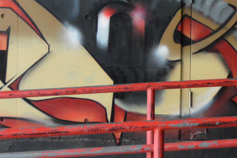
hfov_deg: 15.0
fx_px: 895
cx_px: 194
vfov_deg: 10.0
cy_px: -17
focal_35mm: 136
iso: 3200
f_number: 4
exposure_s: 1/400
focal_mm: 24
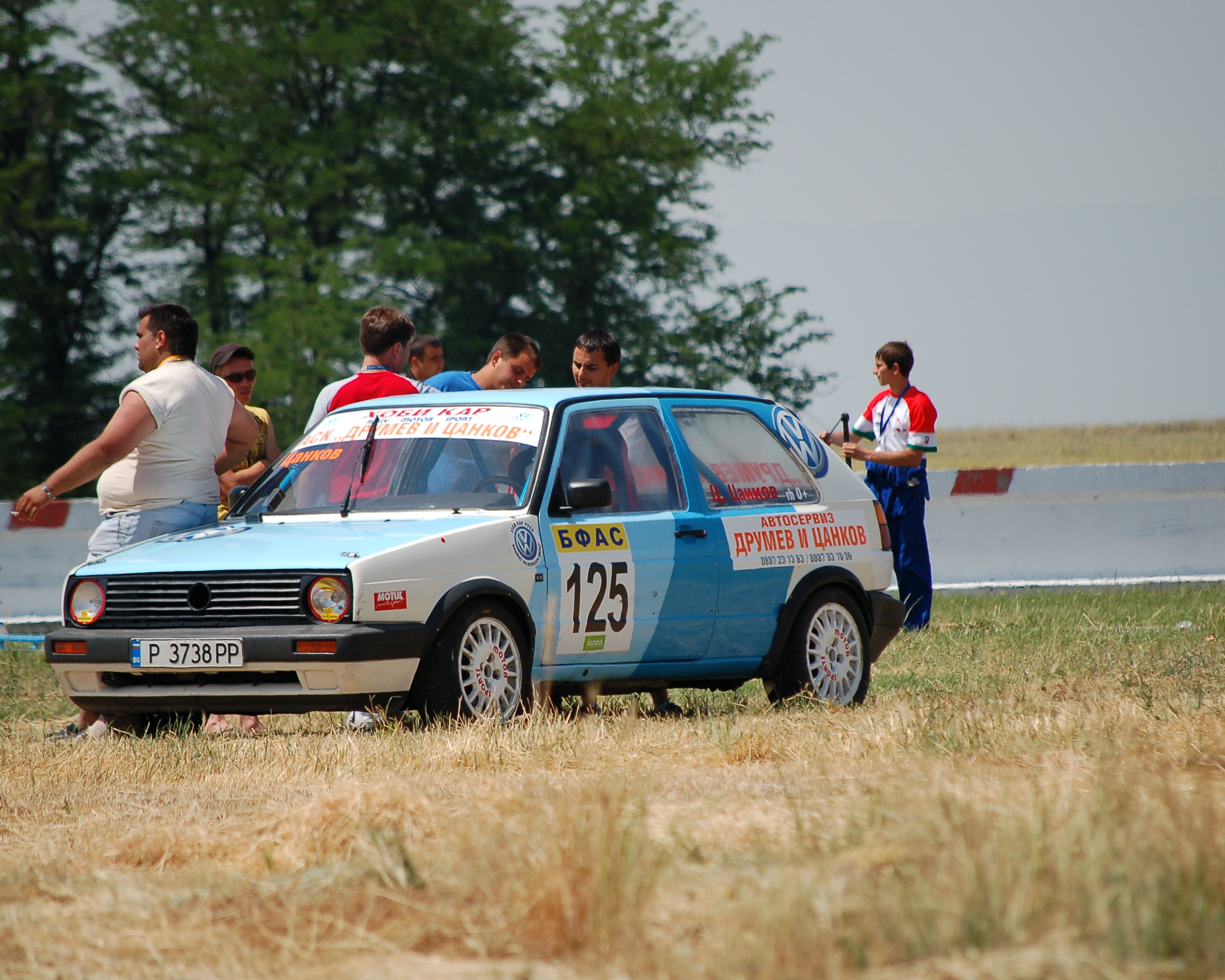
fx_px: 12291
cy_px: 490
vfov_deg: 4.6
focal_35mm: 339
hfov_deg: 5.7
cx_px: 583
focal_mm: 200
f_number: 5.6
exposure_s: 1/1000
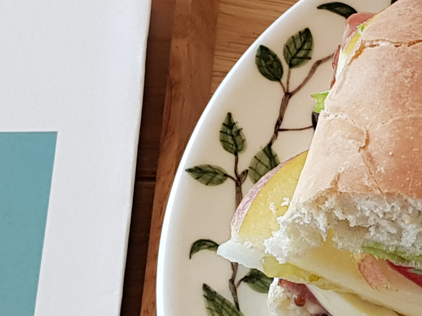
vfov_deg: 10.8
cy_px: 112
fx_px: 1670
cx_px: 428
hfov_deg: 14.2
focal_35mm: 137
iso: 64
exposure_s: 1/60
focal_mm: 4.2
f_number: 1.7
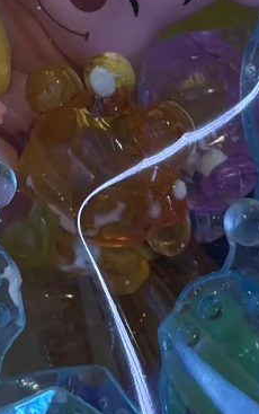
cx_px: 9
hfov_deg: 12.0
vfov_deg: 19.2
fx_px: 1217
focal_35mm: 108
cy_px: 111
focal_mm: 5.1
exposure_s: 1/50
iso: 80
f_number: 1.6
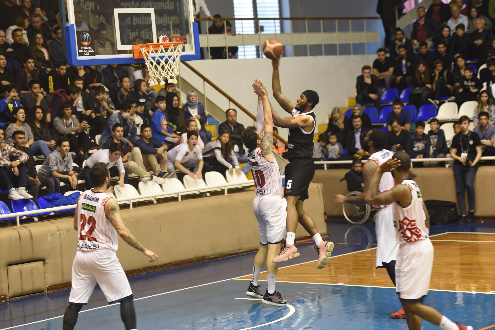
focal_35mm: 95
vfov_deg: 14.4
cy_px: 165
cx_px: 248
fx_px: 1307
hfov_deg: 21.5
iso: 1250
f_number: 3.5
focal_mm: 95
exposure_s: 1/160
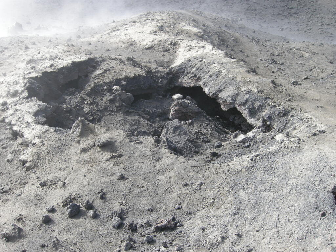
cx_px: 168
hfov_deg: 52.6
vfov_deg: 40.7
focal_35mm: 35
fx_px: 340
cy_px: 126
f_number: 4.3
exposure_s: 1/119
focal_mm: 7.5
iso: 100
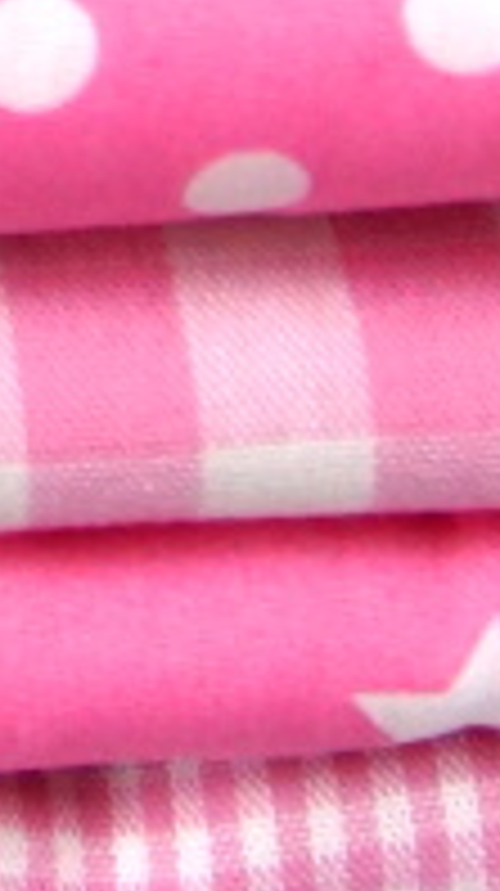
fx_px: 6380
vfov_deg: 7.6
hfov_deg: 4.3
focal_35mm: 270
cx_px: -1200
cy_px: -947
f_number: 4
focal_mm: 20
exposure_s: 1/160
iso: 400
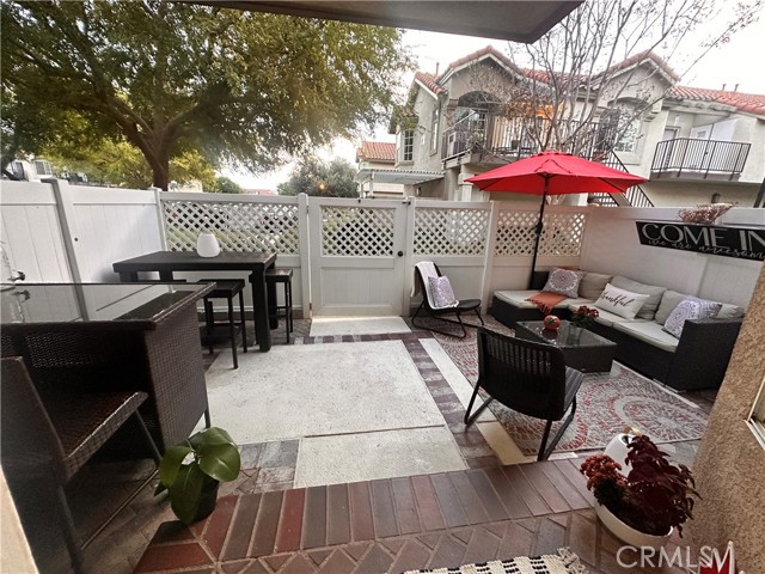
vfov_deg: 85.7
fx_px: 309
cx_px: 382
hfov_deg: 102.1
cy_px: 287
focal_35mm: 14
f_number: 2.2
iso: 400
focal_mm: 2.22
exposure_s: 1/60
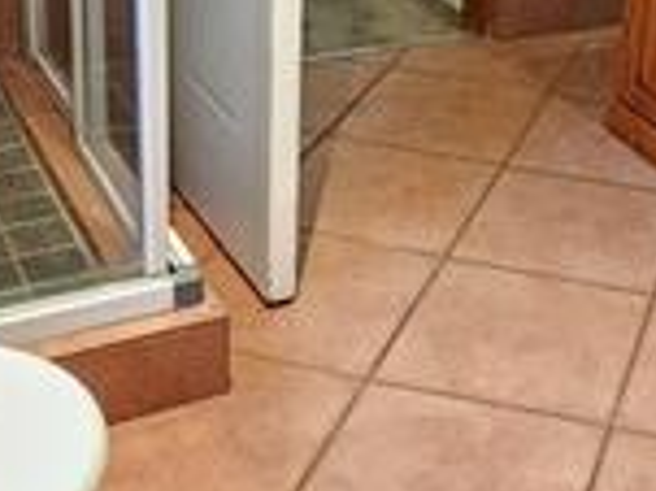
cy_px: -39
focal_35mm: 69
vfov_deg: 20.4
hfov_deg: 26.9
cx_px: 630
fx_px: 1307
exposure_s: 1/33
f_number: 2.2
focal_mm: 2.2
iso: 400
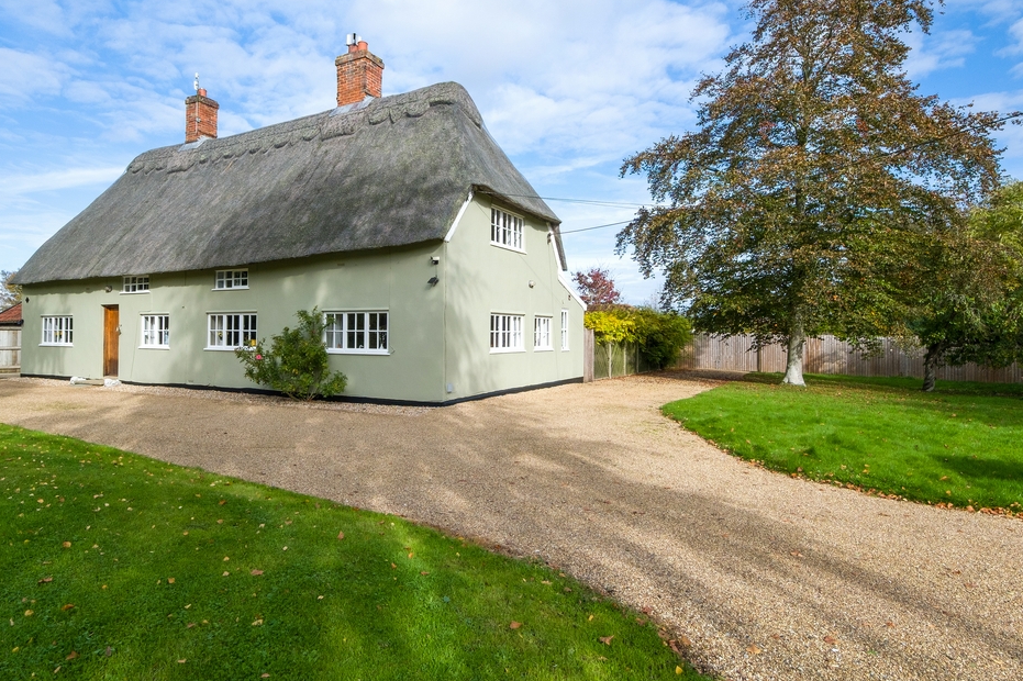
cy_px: 320
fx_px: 625
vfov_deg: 57.1
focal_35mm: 22
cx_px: 476
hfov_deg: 78.5
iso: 160
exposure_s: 1/400
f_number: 9
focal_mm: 10.4
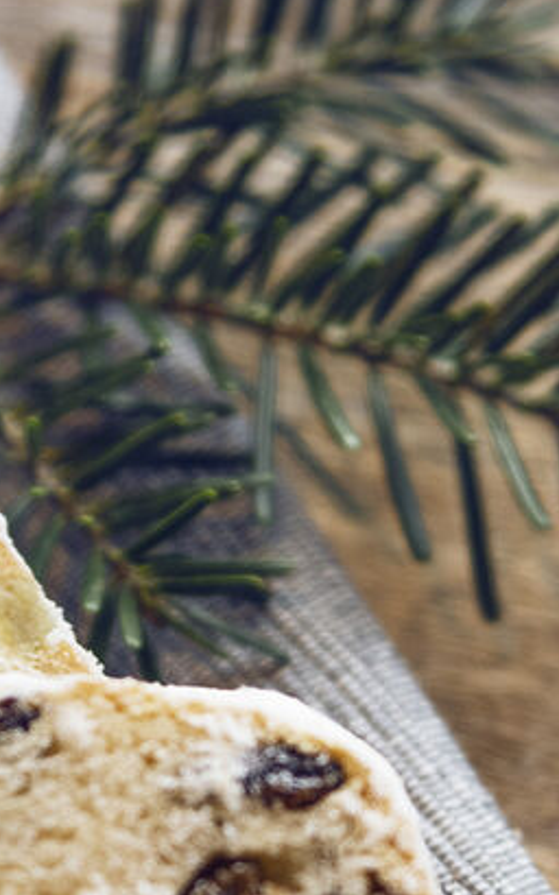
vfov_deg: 7.4
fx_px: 6879
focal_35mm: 282
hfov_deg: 4.6
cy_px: 784
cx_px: 39
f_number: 4
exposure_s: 1/100
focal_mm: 70
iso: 200
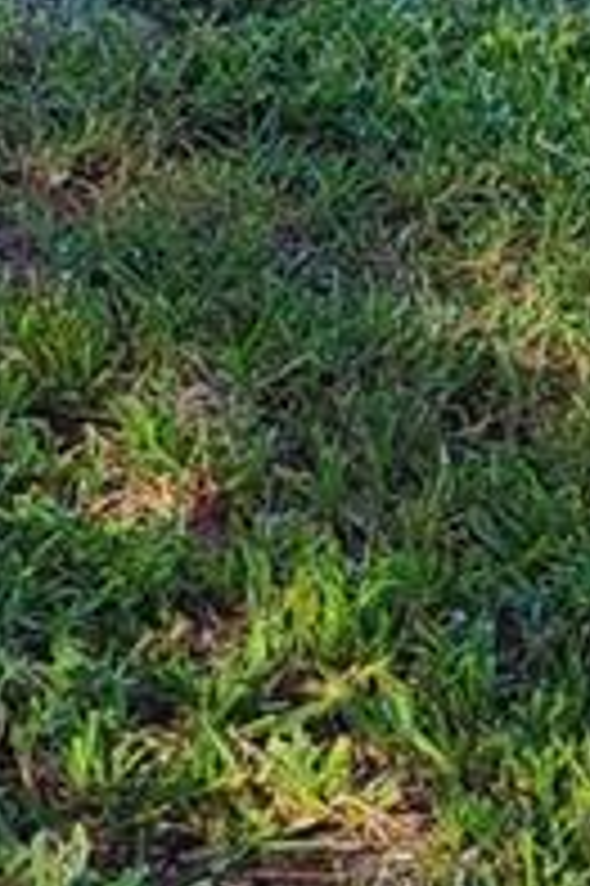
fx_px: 4063
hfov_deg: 7.8
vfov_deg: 11.5
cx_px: -752
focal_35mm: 165
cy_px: -724
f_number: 1.8
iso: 40
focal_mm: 5.4
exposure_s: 1/955
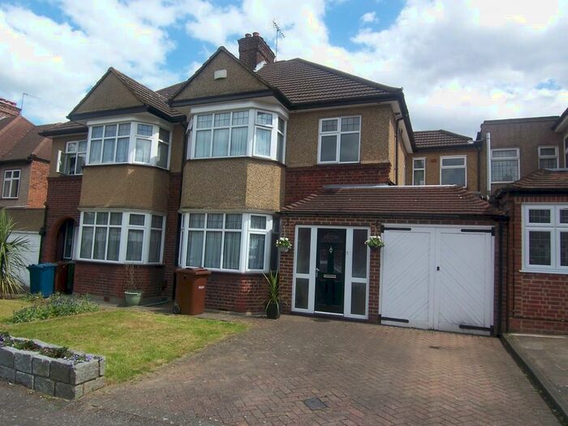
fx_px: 377
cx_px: 284
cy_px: 213
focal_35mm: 23
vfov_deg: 58.9
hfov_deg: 73.9
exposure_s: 1/250
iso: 64
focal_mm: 3.8
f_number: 5.6
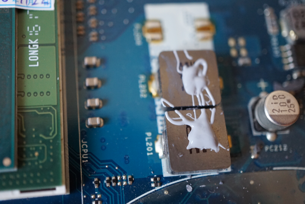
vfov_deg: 29.9
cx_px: 152
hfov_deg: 43.6
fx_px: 382
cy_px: 102
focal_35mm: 45
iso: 1600
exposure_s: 1/60
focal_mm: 30
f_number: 3.5
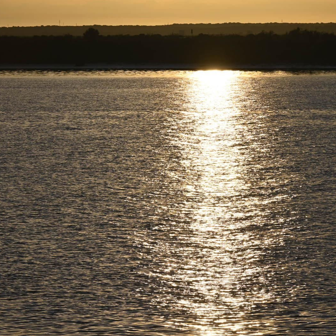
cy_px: 171
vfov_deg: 7.8
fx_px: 2467
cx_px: 218
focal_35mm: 225
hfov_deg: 7.8
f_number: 13
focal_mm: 115
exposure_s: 1/800
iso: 100
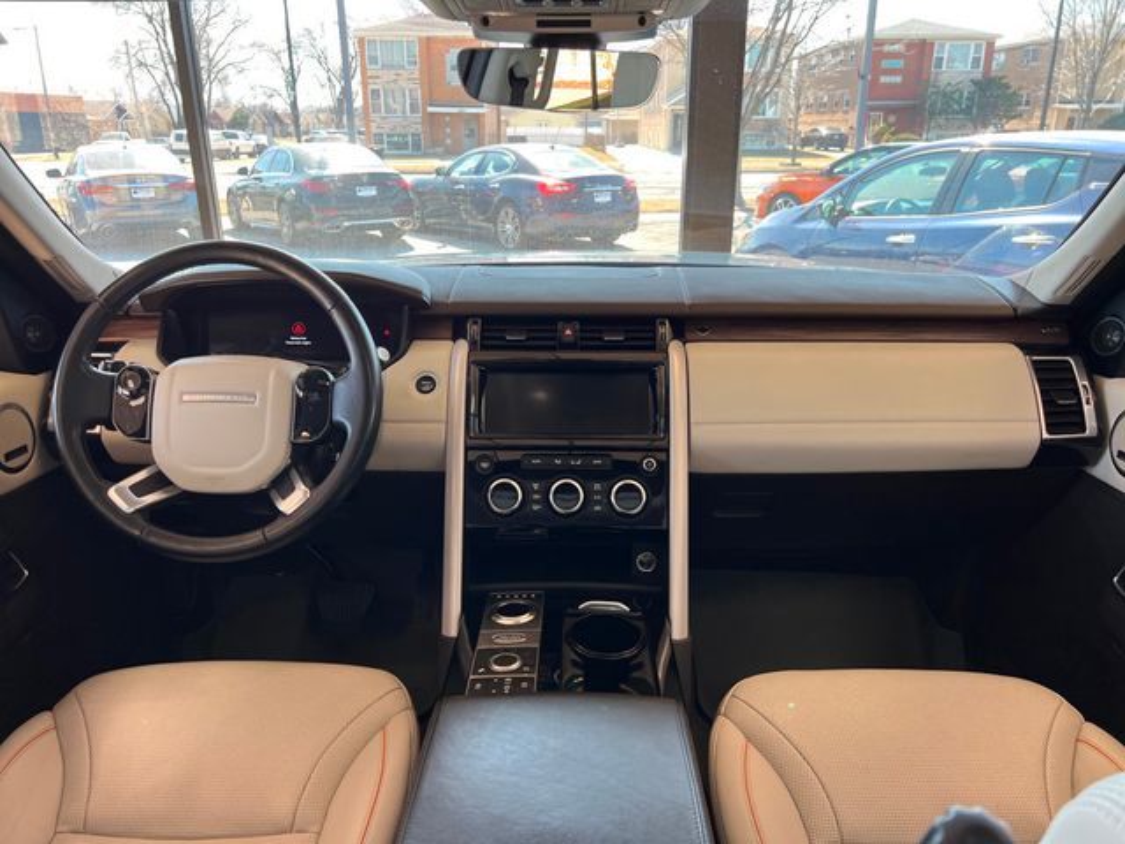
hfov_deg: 67.3
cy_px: 422
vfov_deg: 53.1
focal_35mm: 26
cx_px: 562
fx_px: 845
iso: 32
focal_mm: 5.7
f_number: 1.5
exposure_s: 1/133
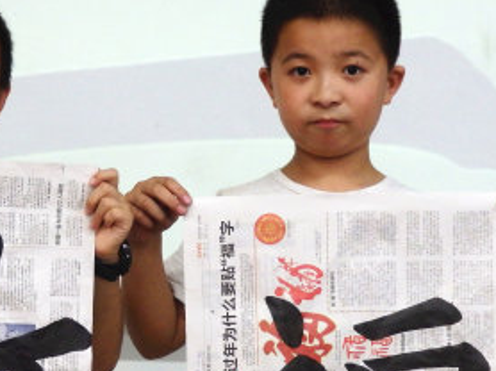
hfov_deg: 21.3
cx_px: 175
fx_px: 1317
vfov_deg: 16.0
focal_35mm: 92
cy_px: 258
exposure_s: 1/60
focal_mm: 6.6
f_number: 3.6
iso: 320
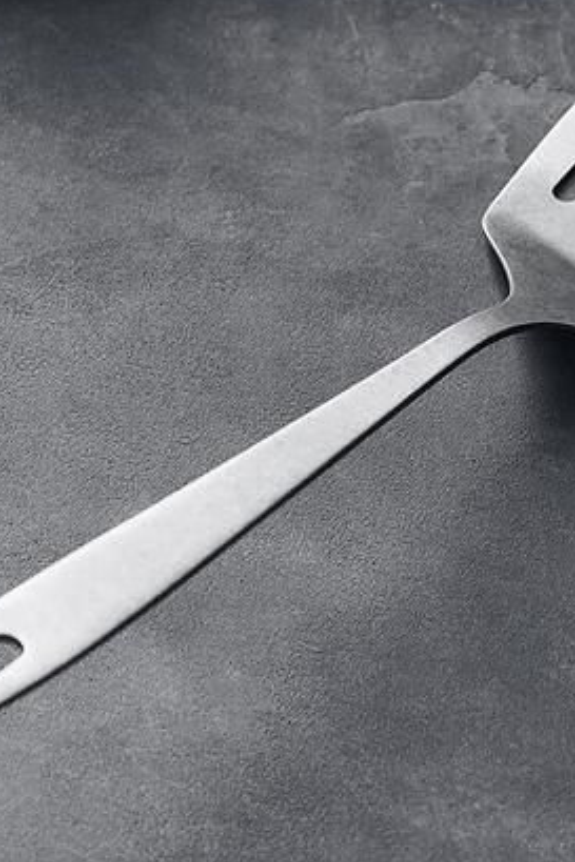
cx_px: 377
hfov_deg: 7.6
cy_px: 210
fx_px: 4309
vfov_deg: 11.4
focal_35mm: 180
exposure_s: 1/15
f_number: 8
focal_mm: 85
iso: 400
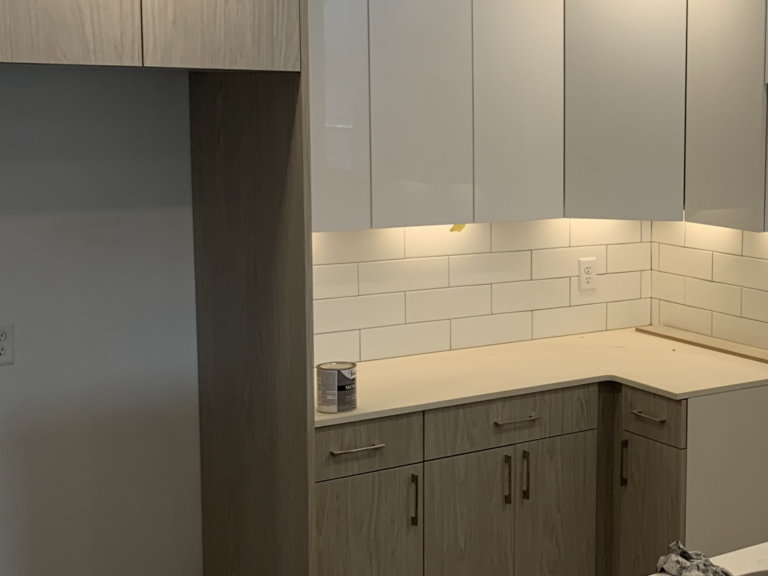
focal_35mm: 59
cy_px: 264
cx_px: 701
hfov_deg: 31.1
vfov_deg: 24.8
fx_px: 1309
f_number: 1.8
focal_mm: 4.25
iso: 50
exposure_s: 1/120
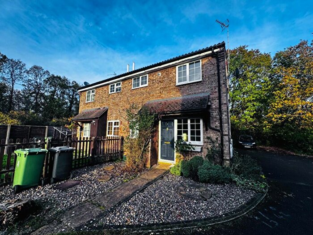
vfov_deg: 85.7
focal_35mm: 14
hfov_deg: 102.1
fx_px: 127
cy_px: 118
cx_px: 156
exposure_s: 1/479
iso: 40
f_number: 2.2
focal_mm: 2.22
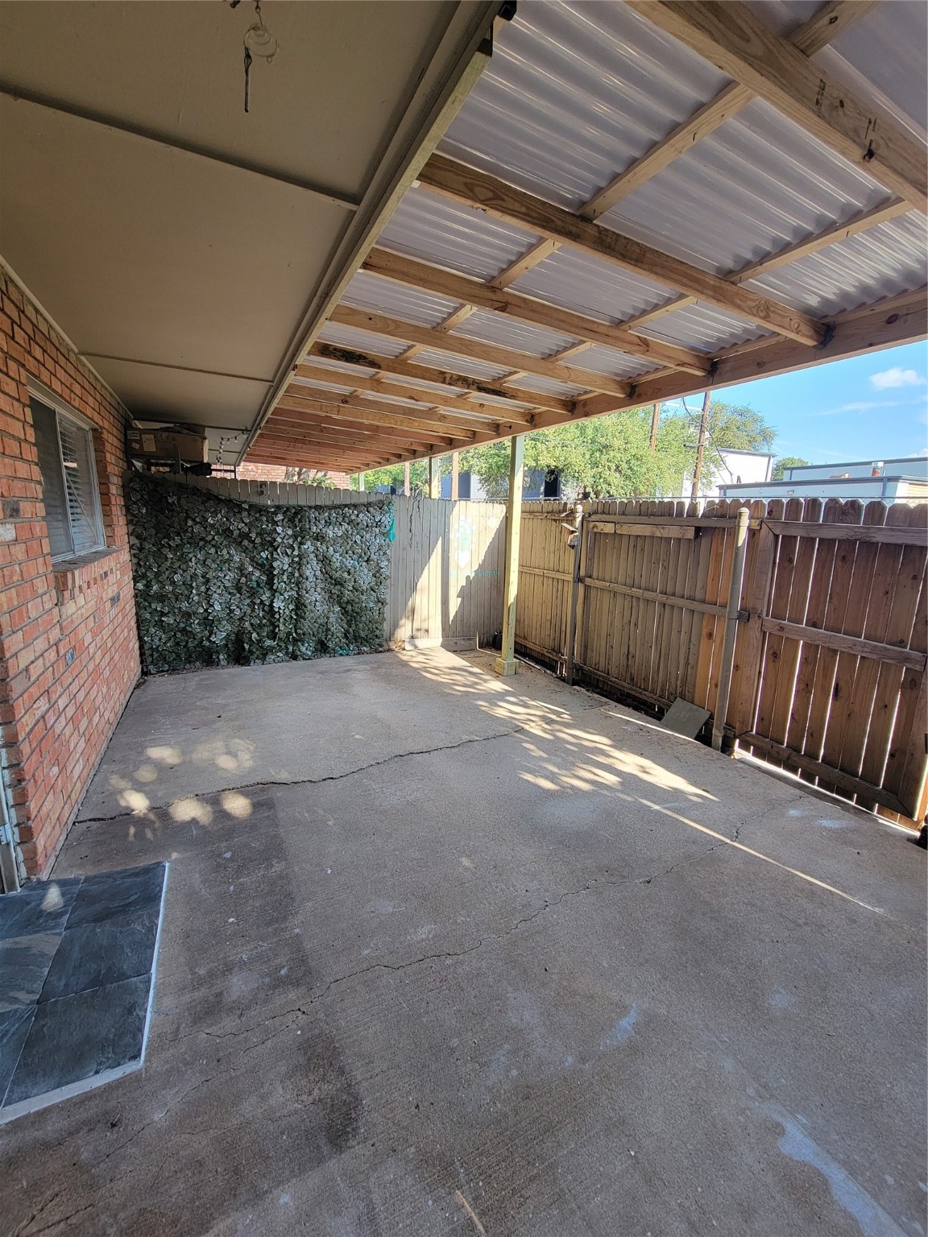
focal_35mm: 13
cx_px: 464
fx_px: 465
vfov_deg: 106.2
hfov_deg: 89.9
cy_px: 618
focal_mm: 2.2
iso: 64
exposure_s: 1/120
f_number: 2.2
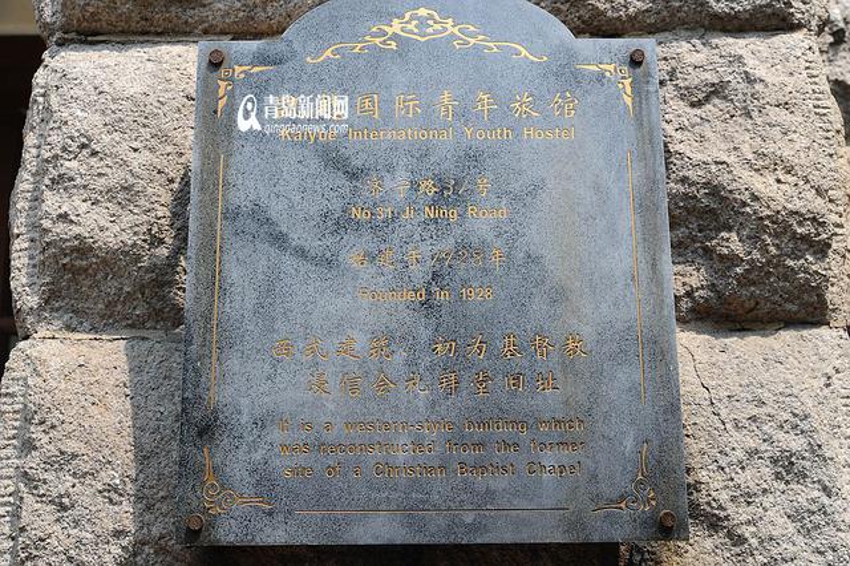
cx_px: 425
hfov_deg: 46.4
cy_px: 283
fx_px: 991
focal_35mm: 42
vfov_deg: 31.9
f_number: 5.6
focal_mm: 42
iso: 200
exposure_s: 1/400
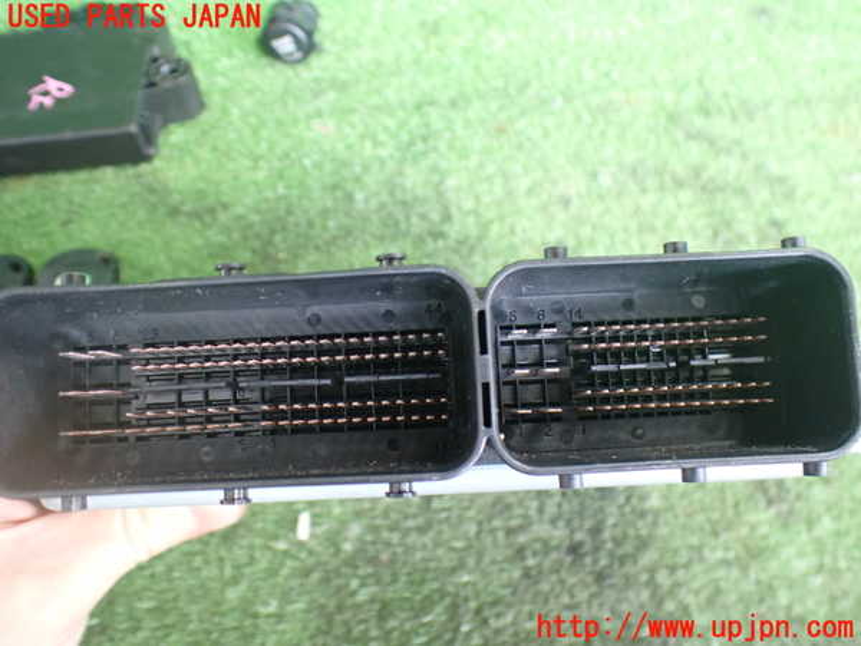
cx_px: 430
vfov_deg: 46.8
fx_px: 746
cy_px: 323
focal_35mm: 30
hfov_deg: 60.0
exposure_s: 1/40
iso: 800
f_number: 2.3
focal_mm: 5.4
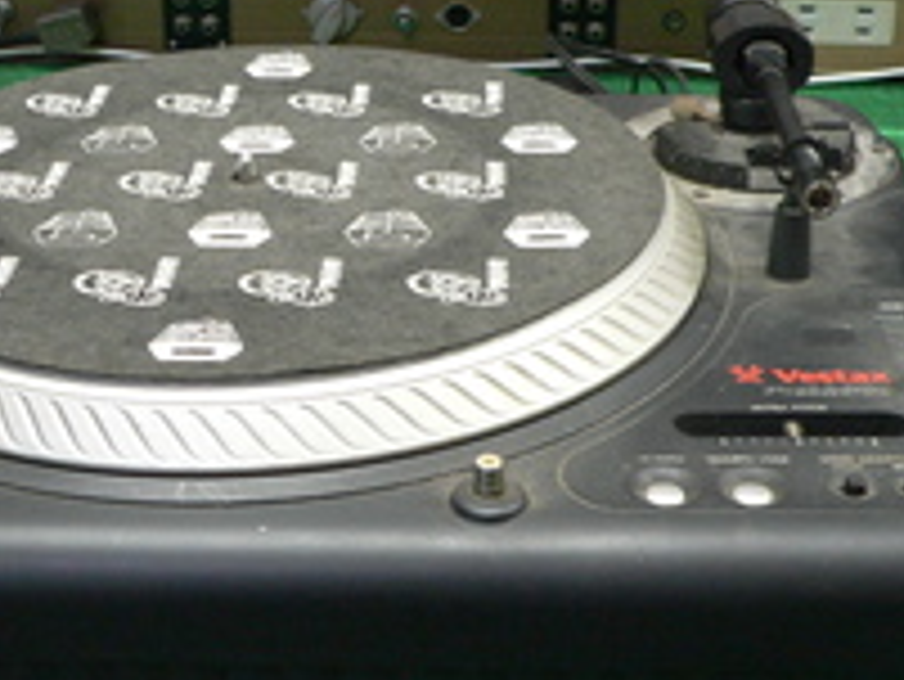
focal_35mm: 68
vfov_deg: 21.6
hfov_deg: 28.5
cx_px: 346
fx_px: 1777
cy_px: 322
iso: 200
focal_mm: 6
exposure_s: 1/13
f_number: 2.8
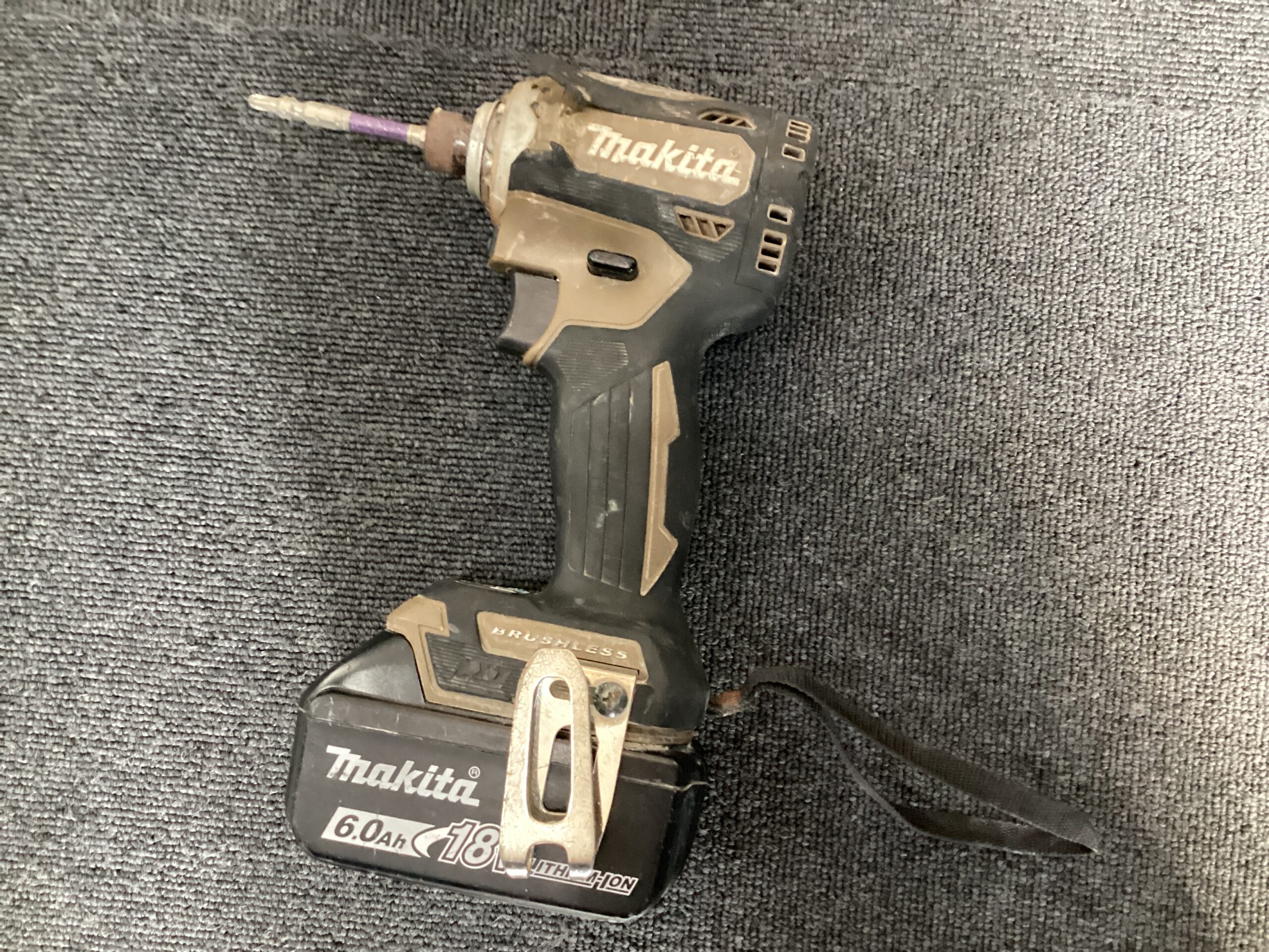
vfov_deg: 45.4
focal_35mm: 31
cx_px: 634
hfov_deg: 58.4
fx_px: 1136
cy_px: 476
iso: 500
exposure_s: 1/30
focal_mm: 3.3
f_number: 2.4
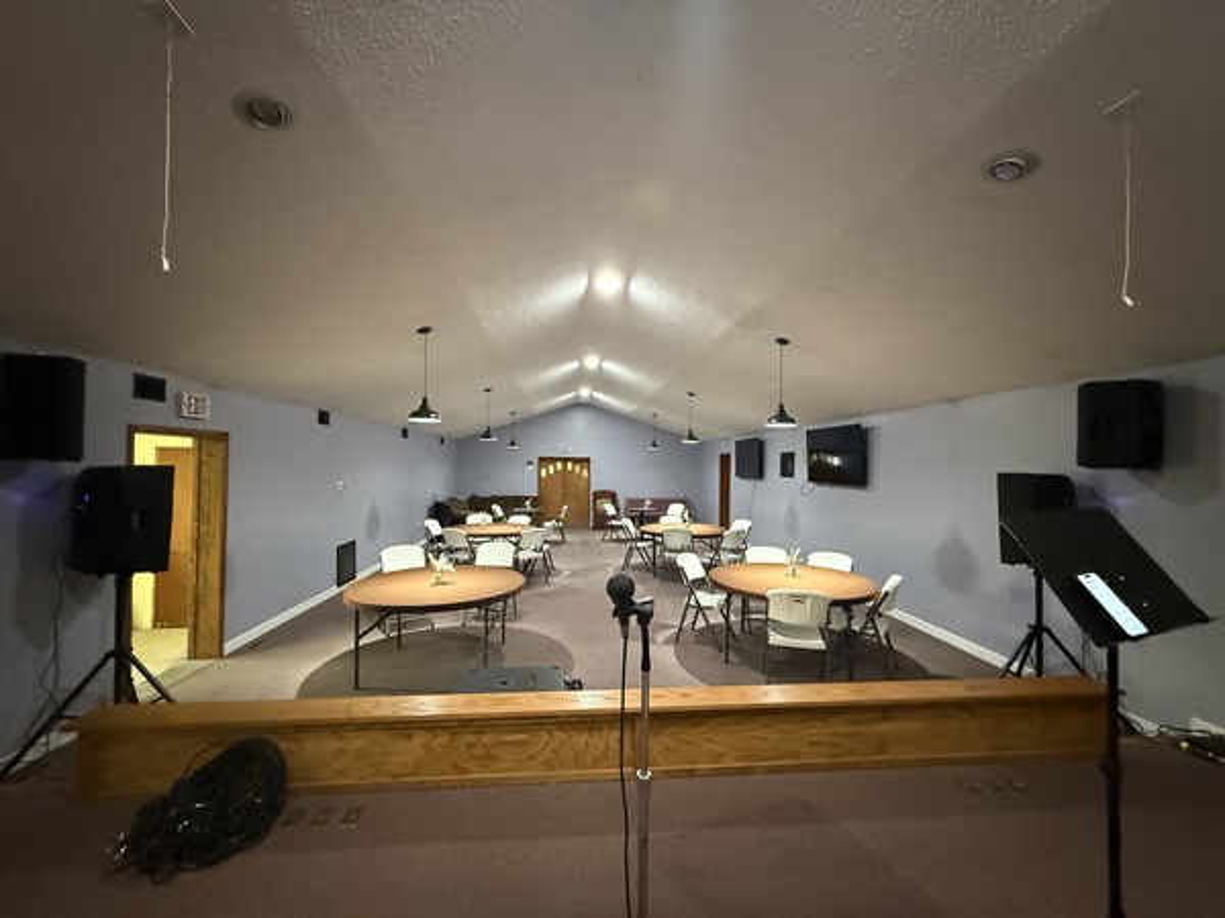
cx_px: 612
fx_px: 495
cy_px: 459
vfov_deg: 85.7
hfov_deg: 102.1
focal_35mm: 14
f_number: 2.2
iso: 1250
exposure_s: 1/60
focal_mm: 2.22
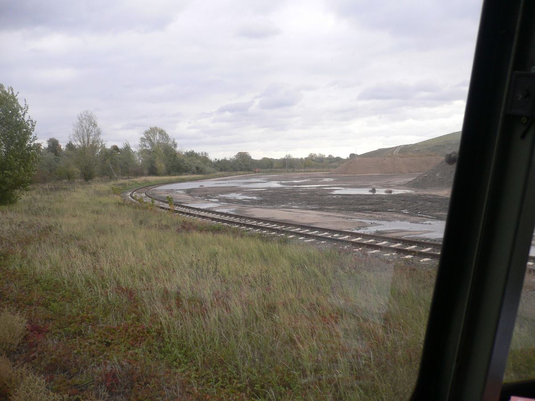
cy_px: 200
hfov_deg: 52.6
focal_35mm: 35
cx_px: 268
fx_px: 541
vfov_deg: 40.7
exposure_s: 1/400
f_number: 2.8
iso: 100
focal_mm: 5.8
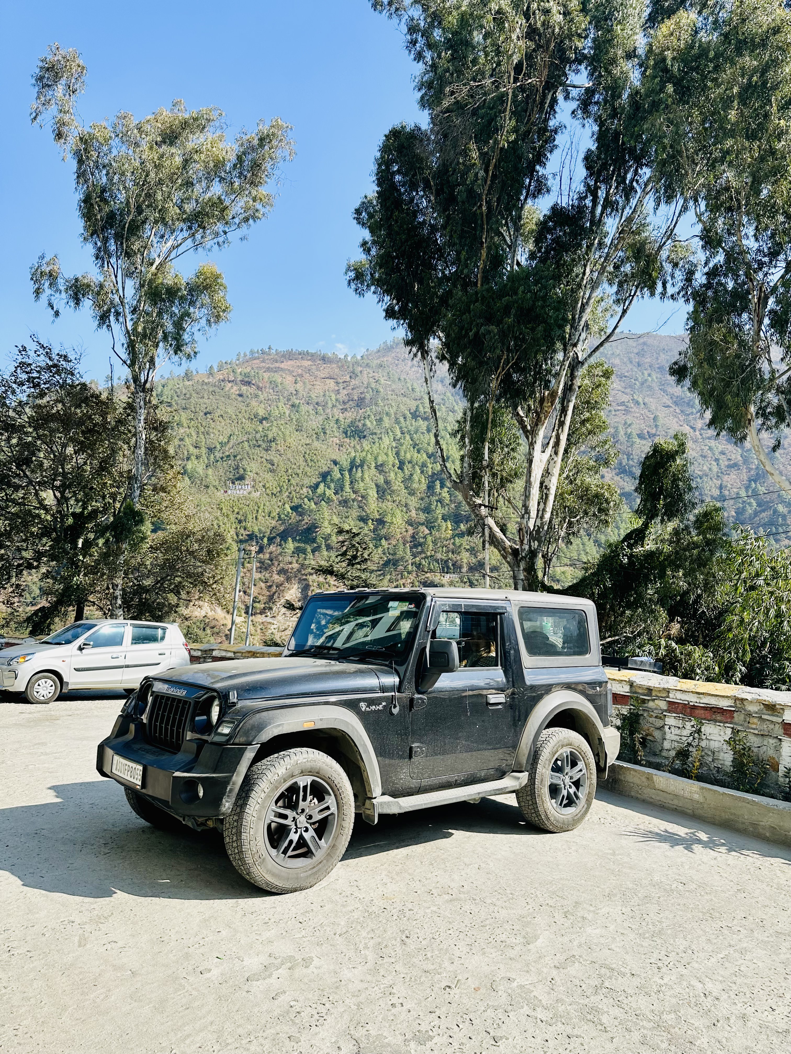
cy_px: 527
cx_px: 396
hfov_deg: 56.8
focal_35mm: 24
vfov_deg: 71.6
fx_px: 731
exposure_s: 1/2591
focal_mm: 6.86
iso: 80
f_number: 1.78
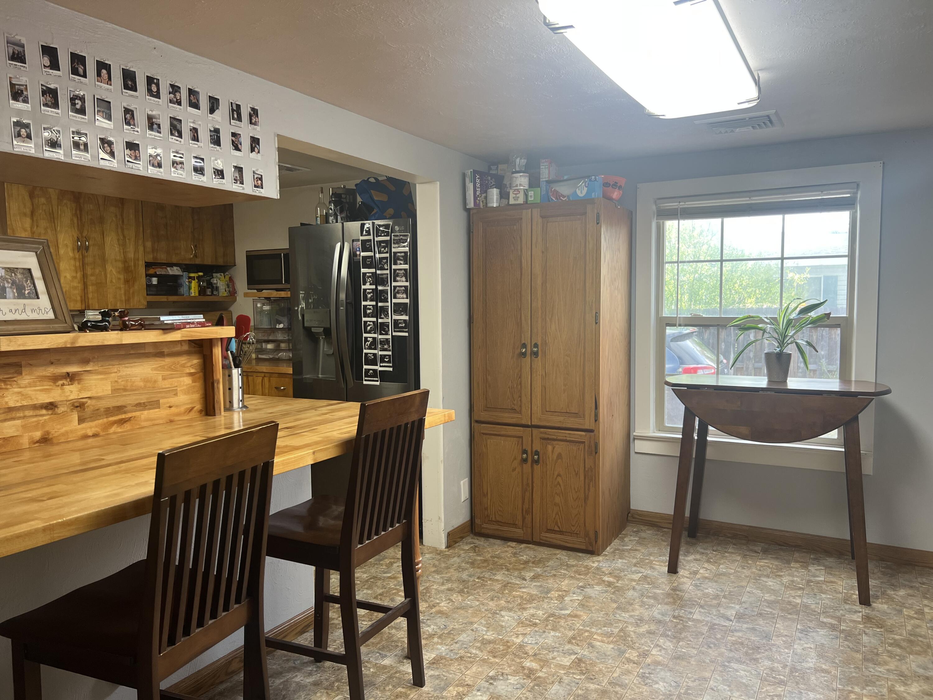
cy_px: 350
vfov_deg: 53.1
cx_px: 466
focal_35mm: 26
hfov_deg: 67.3
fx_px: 701
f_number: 1.5
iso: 100
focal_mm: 5.7
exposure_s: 1/120
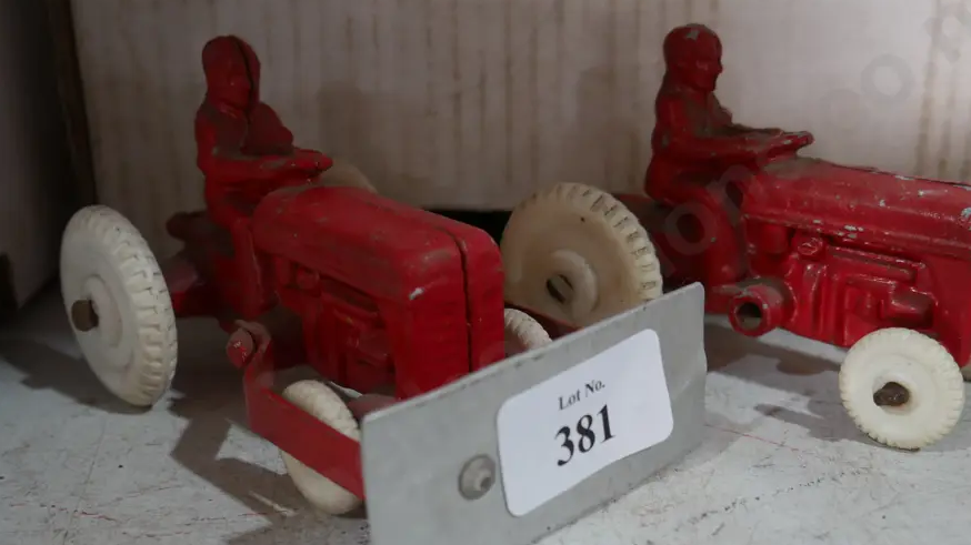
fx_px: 1184
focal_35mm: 46
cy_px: 327
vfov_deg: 25.9
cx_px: 558
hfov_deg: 44.5
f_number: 4
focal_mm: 18
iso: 500
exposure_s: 1/60
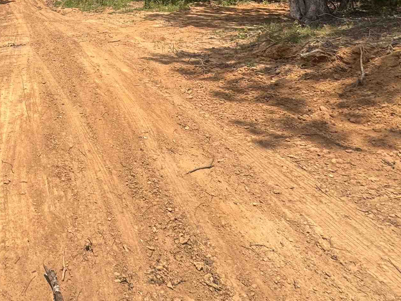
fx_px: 394
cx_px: 42
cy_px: -39
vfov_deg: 35.1
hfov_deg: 48.4
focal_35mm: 34
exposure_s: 1/1299
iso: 40
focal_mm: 2.22
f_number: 2.2
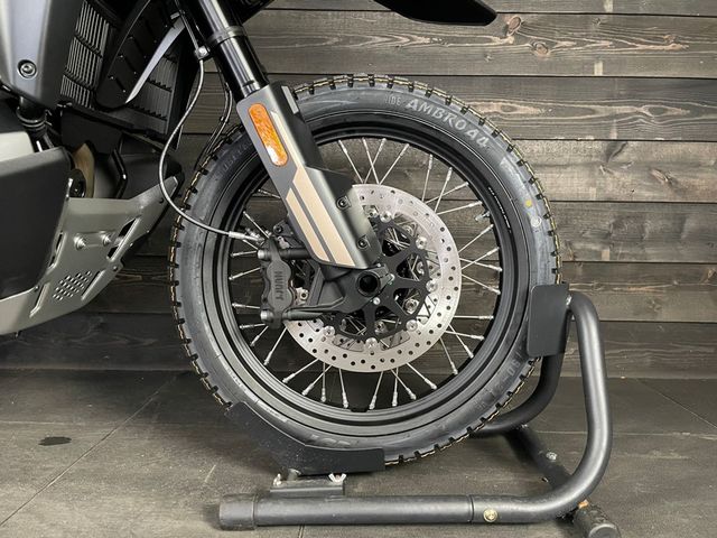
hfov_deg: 67.3
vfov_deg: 53.1
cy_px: 269
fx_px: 539
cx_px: 358
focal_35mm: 26
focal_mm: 4.2
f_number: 1.6
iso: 640
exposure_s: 1/33
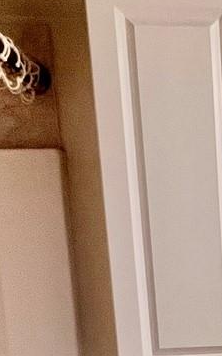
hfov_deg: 18.5
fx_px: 601
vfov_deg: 30.0
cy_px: 381
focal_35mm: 62
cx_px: 333
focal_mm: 1.57
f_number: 1.8
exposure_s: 1/120
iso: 200
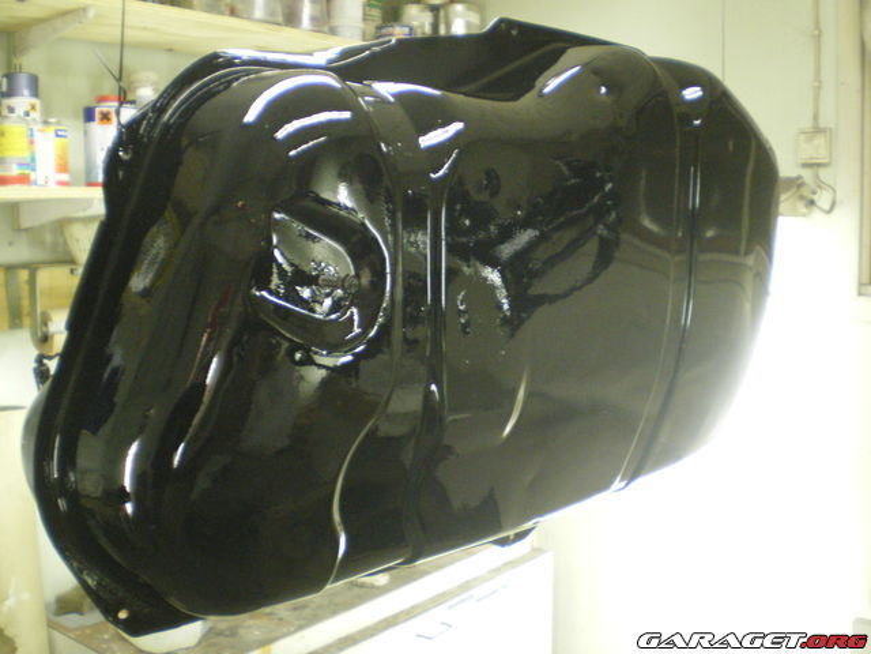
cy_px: 327
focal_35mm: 38
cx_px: 436
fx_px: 956
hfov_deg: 49.0
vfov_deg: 37.7
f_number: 3.1
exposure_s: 1/30
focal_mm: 6.3
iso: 400
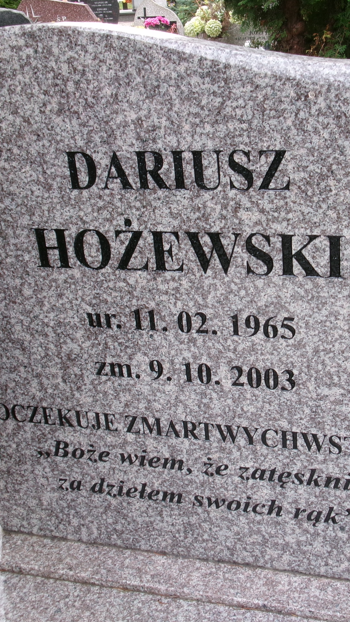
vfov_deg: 44.6
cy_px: 292
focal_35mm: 46
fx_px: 759
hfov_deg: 25.8
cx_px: 240
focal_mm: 5.1
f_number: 3.9
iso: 100
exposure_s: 1/70
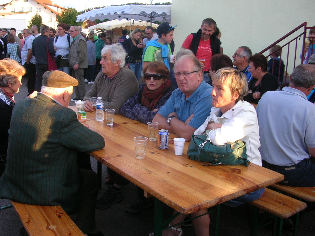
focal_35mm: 37
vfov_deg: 38.7
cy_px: 118
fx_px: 337
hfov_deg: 50.1
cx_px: 158
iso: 50
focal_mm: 6.2
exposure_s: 1/79
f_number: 2.9
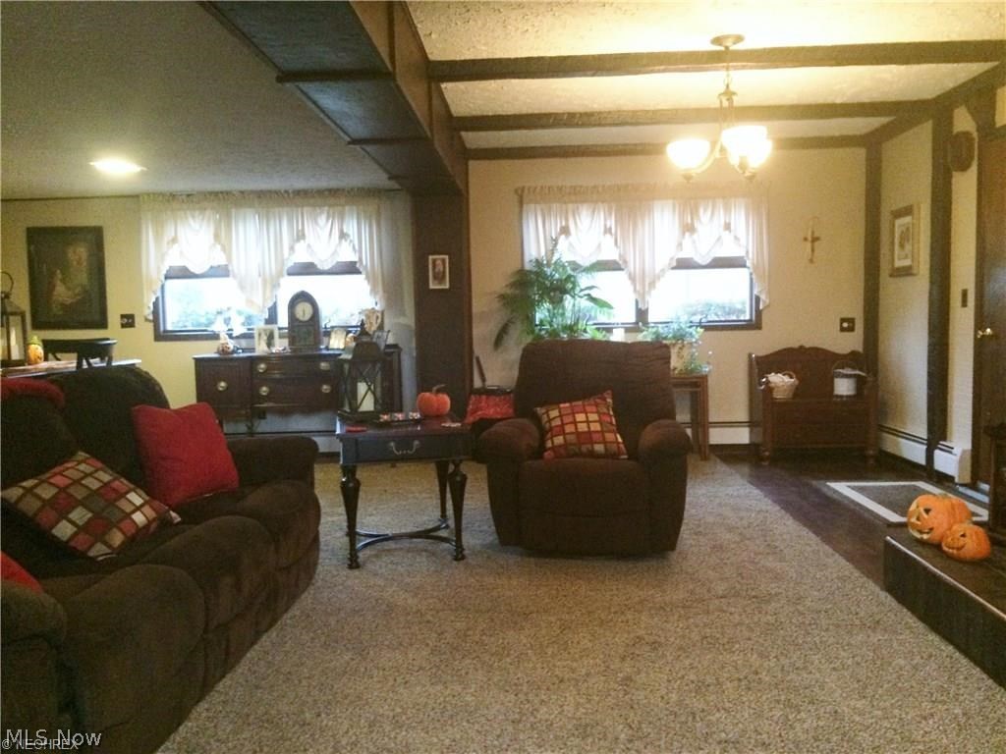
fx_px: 843
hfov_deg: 61.7
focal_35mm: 29
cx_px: 503
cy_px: 377
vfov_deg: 48.2
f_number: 2.2
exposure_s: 1/15
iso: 320
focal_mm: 4.15
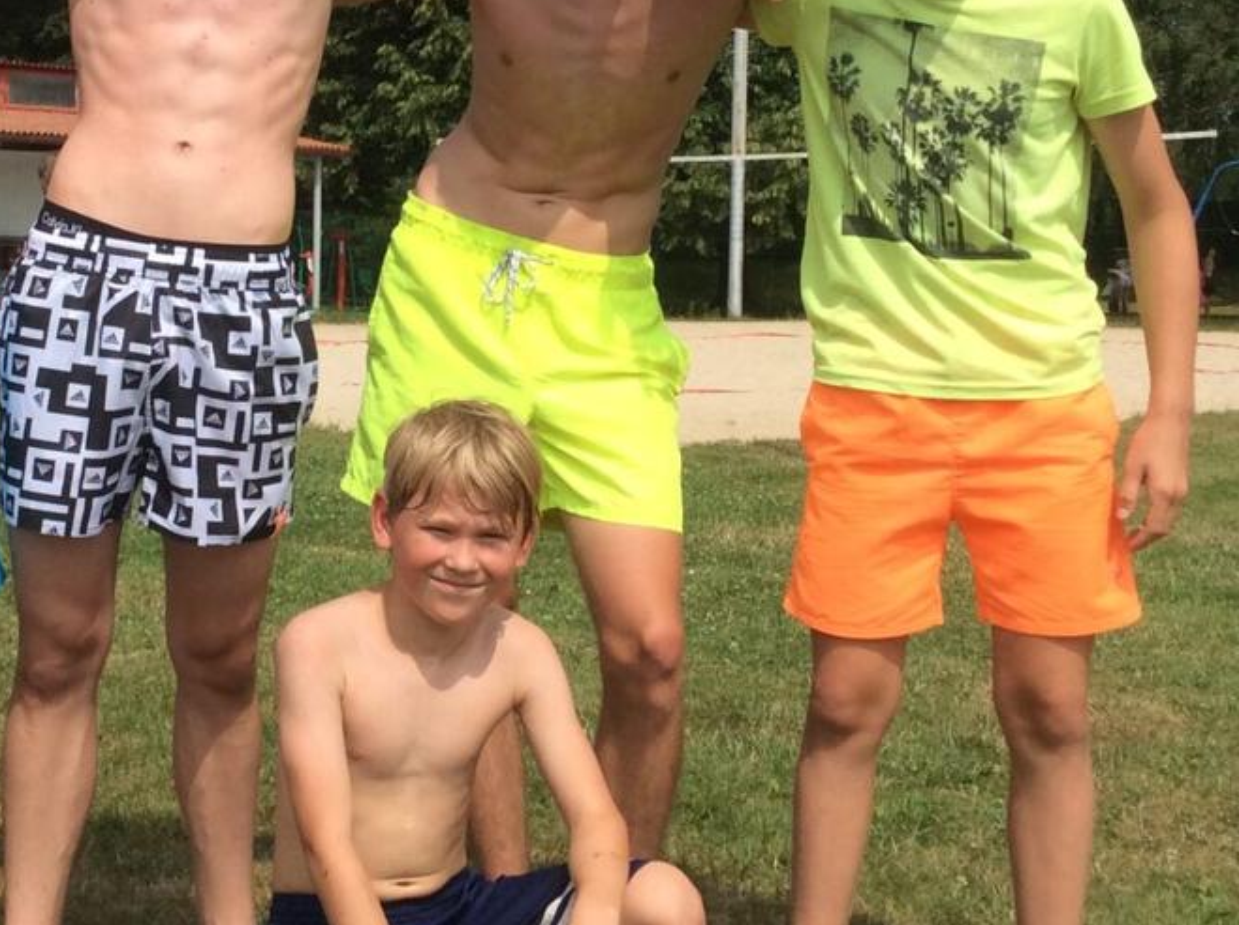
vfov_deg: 22.5
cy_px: 362
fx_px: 2323
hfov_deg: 29.6
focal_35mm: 65
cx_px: 365
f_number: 2.4
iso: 32
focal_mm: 3.3
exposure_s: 1/2288
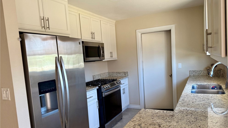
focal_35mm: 27
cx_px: 117
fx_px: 163
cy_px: 72
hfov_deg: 69.8
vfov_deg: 42.8
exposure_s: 1/120
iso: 200
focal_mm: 6.76
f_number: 1.78
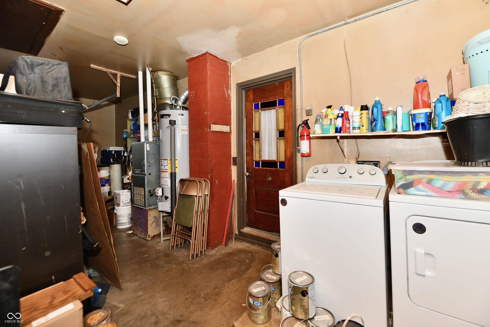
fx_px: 191
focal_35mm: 14
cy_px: 164
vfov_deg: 81.2
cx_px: 245
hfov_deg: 104.3
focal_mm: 14
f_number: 6.3
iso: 640
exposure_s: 1/60
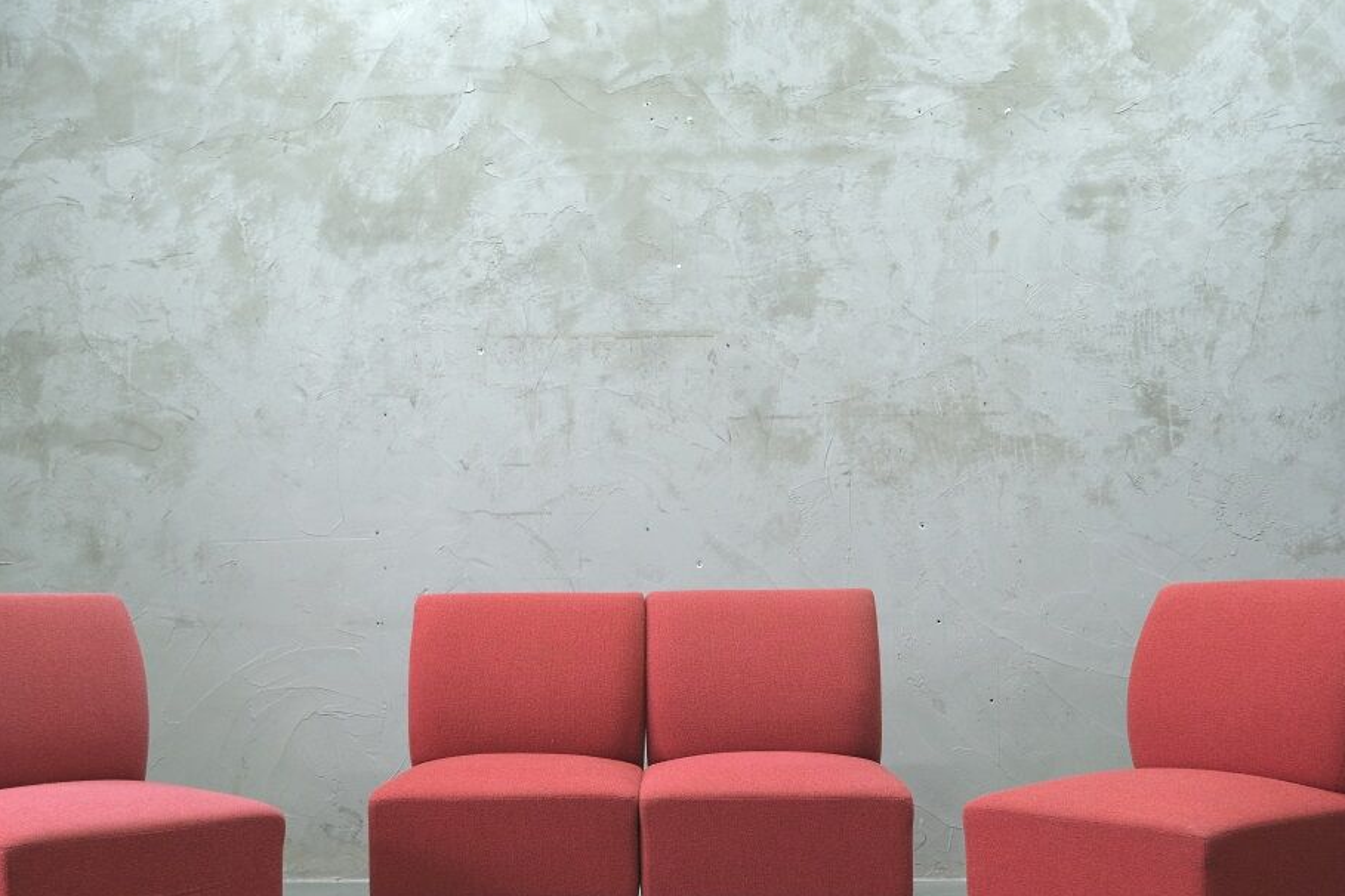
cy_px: 556
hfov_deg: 46.4
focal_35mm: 42
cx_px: 629
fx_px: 1569
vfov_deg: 31.8
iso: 1250
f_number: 4
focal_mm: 20.2
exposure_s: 1/28
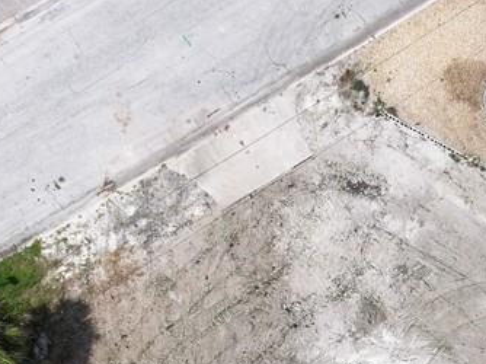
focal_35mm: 115
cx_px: 492
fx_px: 1613
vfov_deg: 12.4
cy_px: 486
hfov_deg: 16.7
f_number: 2.8
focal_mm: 12.29
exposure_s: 1/2000
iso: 100
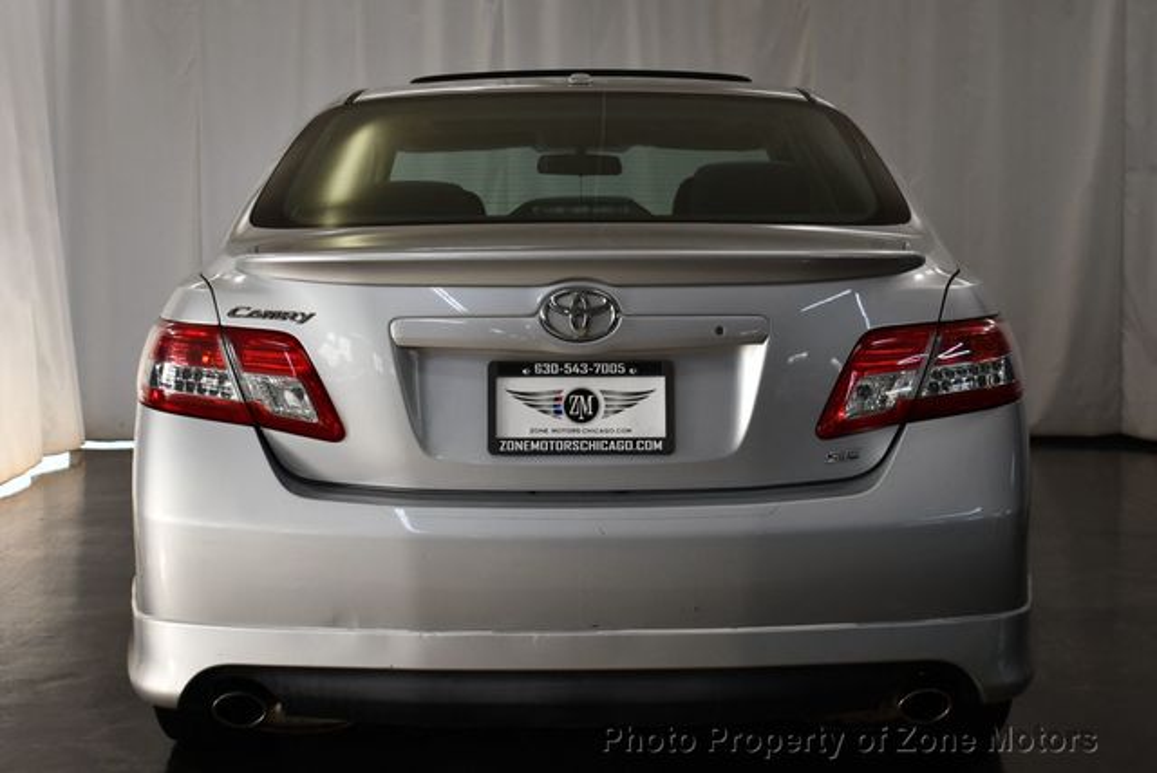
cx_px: 578
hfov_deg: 31.4
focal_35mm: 64
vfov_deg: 21.3
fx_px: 2059
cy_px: 386
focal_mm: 32
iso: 500
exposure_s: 1/250
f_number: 4.5
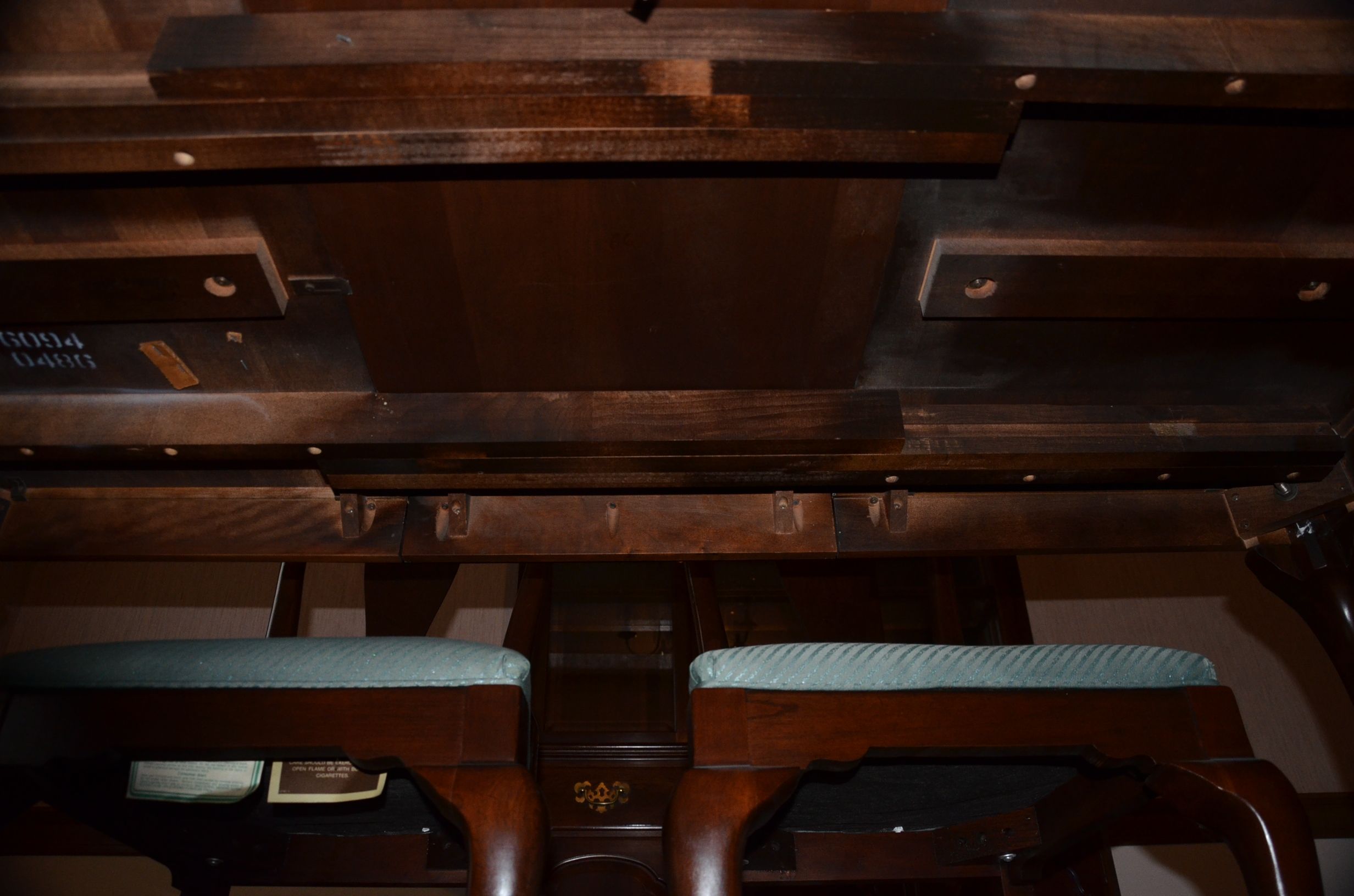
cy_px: 448
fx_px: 1013
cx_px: 677
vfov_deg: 47.7
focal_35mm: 27
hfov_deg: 67.5
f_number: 3.5
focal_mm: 18
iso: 800
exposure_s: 1/60
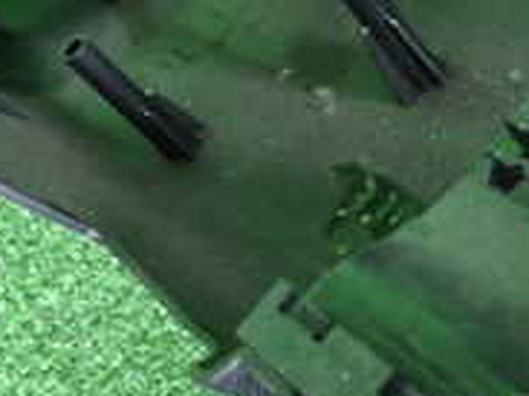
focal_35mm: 82
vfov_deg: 17.6
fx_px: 1252
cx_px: 179
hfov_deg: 23.8
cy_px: 3
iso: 400
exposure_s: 1/30
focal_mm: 4.5
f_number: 2
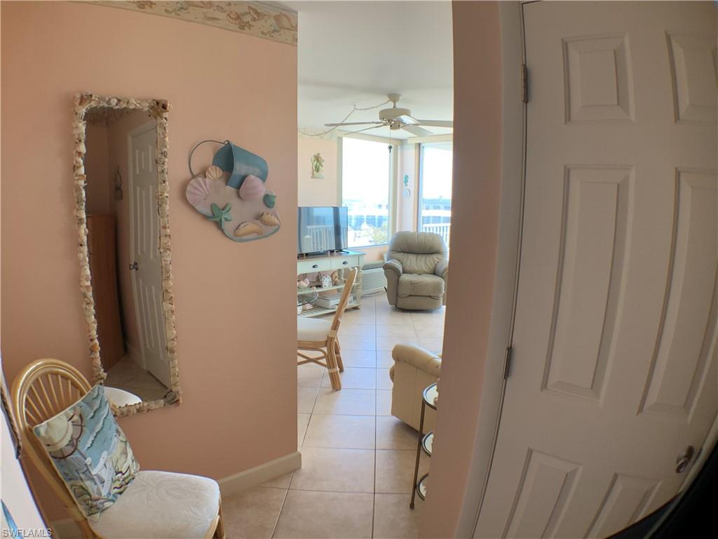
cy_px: 270
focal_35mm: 29
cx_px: 359
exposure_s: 1/120
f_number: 1.8
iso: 40
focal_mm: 3
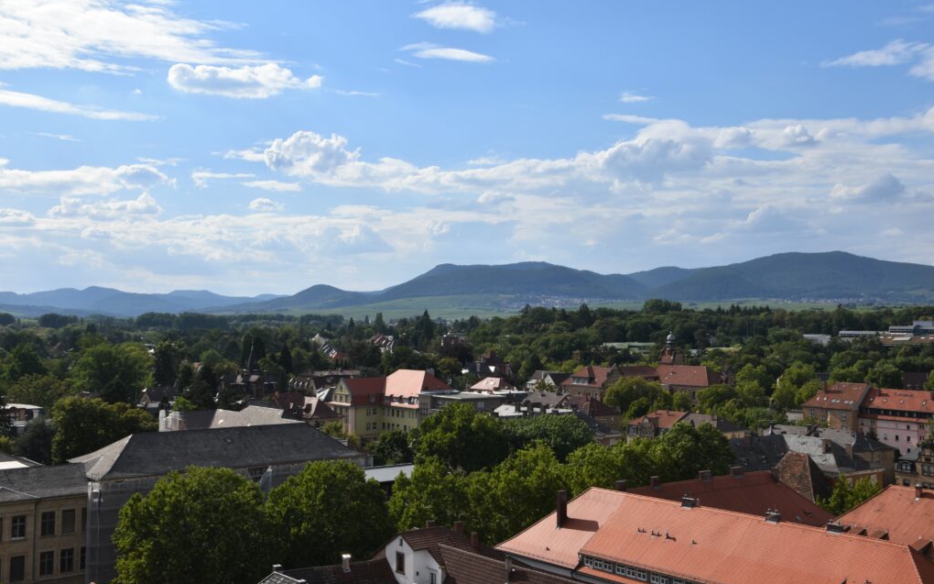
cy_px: 289
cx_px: 468
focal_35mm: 43
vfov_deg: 29.8
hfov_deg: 46.2
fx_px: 1094
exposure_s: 1/200
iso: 100
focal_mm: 28
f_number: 14
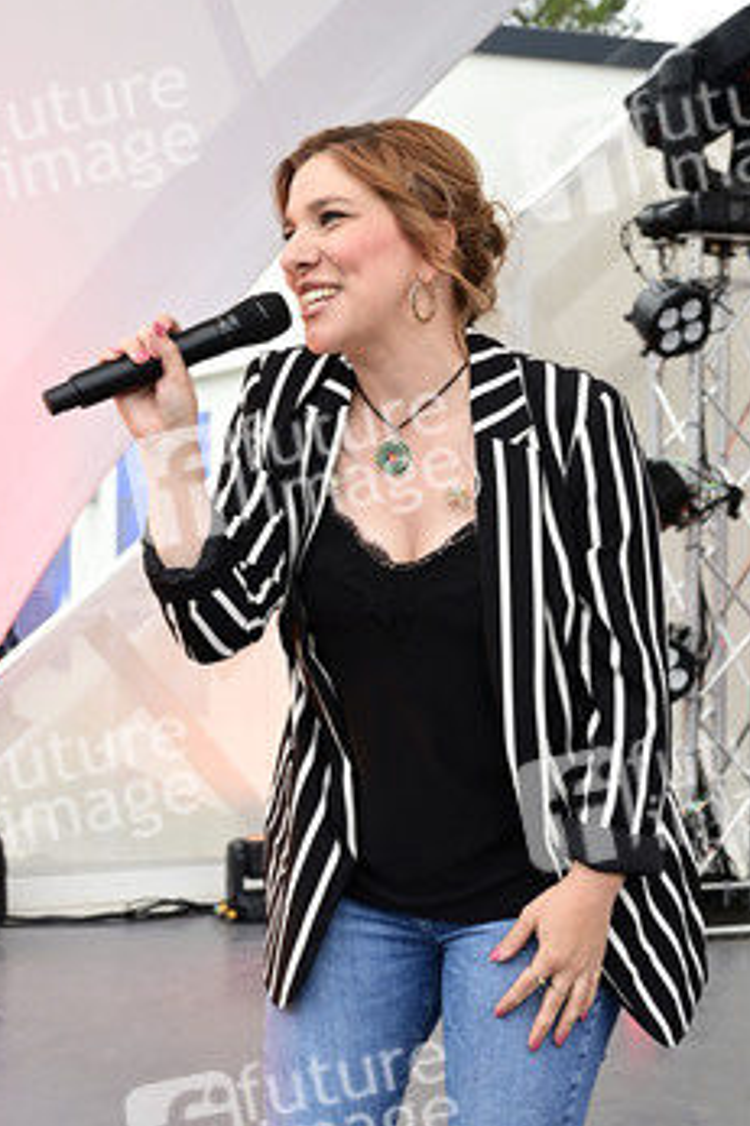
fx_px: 1658
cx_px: 386
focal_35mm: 53
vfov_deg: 37.5
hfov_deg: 25.5
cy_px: 633
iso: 250
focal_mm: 46
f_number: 6.3
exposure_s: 1/200
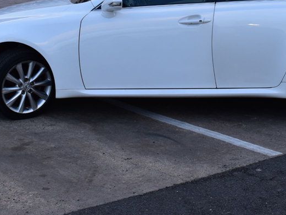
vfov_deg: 17.2
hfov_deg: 22.9
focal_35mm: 85
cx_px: 185
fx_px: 702
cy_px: 45
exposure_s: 1/160
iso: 400
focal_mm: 30
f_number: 9
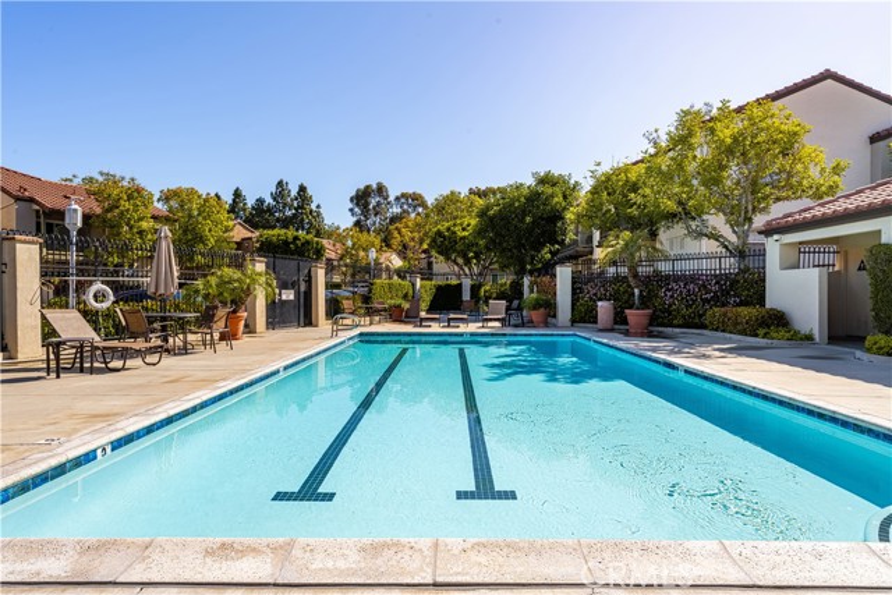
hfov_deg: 82.6
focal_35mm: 20
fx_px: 508
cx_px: 446
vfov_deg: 60.7
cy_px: 298
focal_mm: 20.5
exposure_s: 1/200
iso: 100
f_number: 11
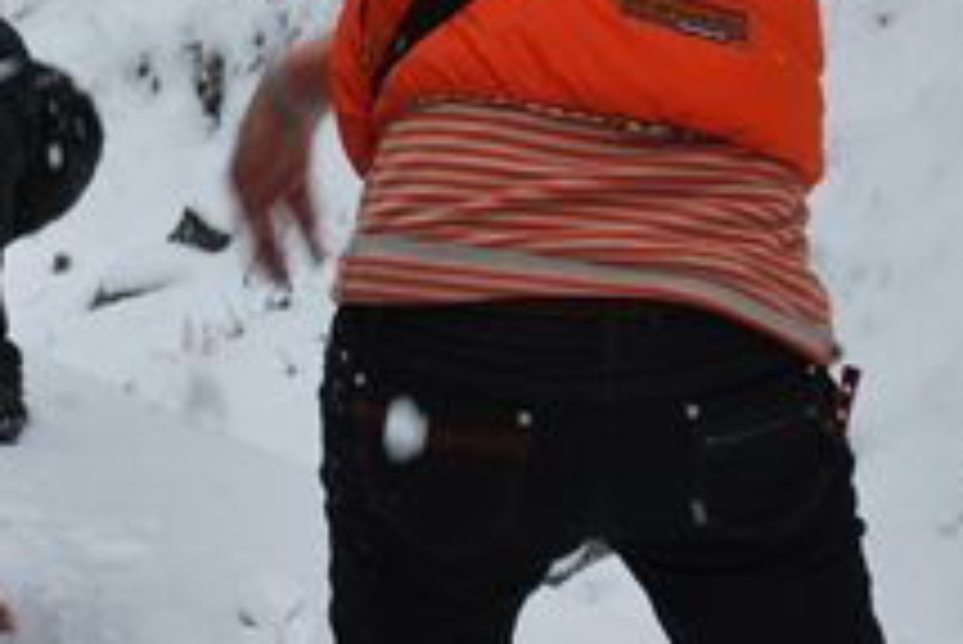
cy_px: -347
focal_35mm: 270
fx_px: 7217
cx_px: -22
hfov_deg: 7.6
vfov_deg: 5.1
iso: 100
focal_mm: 55
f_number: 6.3
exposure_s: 1/160
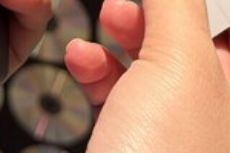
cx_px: 52
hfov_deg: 10.3
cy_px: -135
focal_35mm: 200
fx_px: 1278
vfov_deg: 6.7
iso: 160
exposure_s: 1/50
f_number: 1.78
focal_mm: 6.76
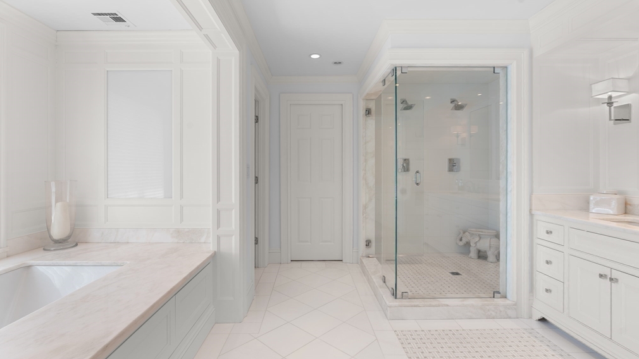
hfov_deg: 95.9
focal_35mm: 17
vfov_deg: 63.9
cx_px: 318
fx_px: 288
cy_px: 179
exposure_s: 1/2.5
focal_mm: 16
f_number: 8
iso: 125
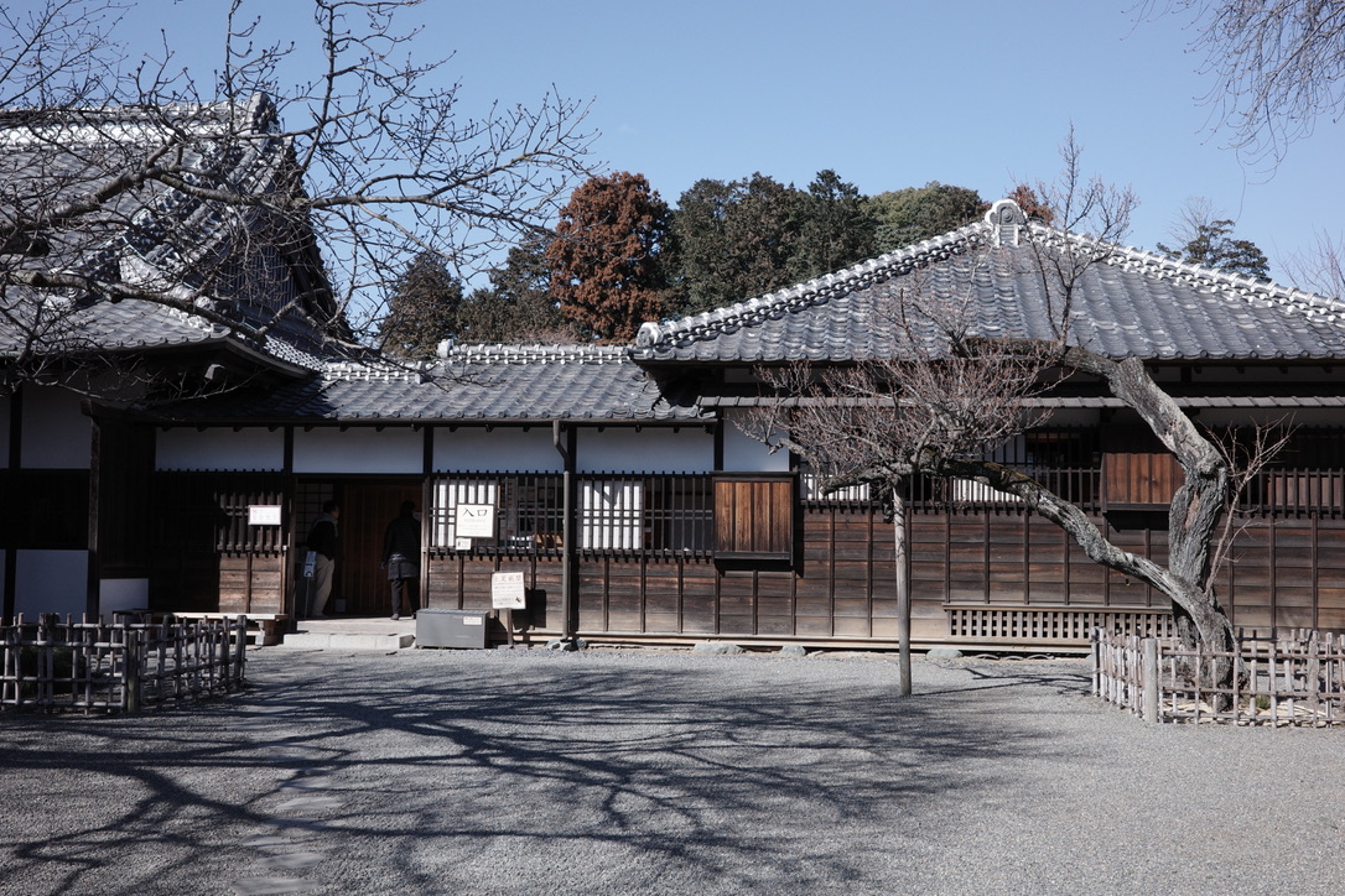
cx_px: 672
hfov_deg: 48.5
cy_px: 448
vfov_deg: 33.4
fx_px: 1494
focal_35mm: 40
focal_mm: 26
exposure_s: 1/500
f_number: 7.1
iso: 200
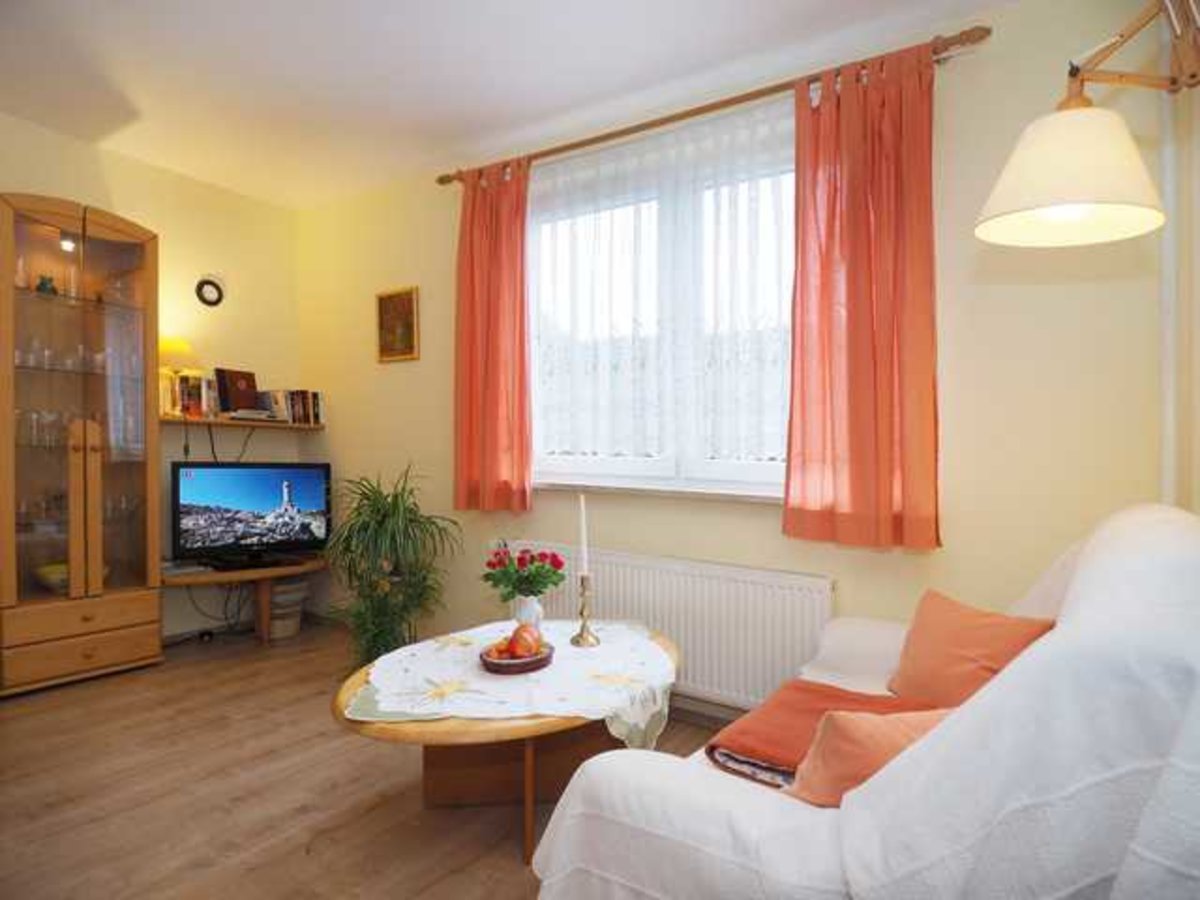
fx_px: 624
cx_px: 600
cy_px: 450
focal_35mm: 18
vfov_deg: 71.6
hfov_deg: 87.8
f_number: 5
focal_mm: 9
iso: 400
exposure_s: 1/50
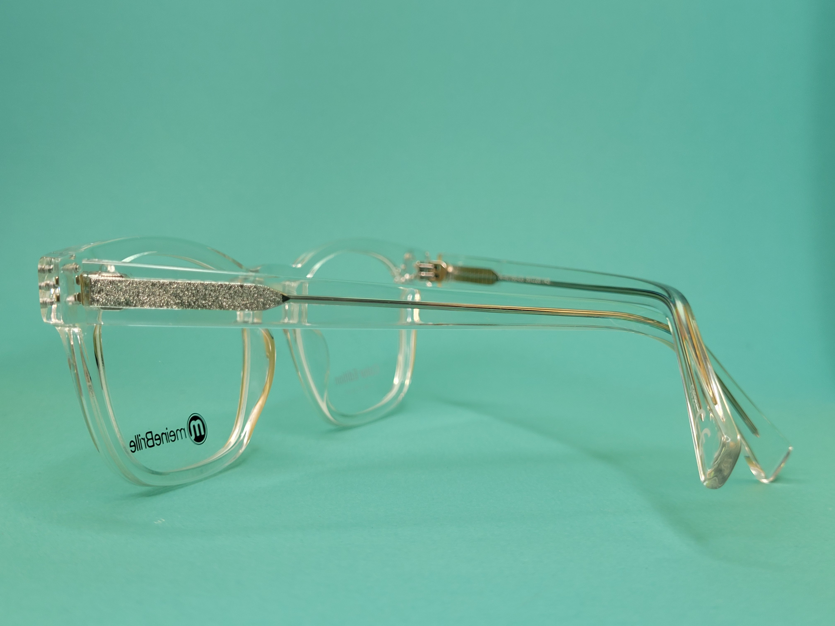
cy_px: 313
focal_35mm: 26
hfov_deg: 67.3
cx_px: 418
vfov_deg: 53.1
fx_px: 627
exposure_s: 1/100
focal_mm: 5.4
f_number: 1.8
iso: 50
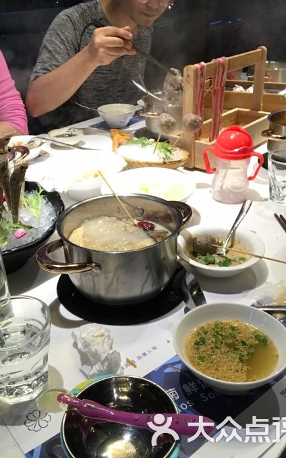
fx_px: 437
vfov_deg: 55.3
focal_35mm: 35
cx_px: 139
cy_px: 229
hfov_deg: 36.3
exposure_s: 1/33
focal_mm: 2.87
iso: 125
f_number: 2.2
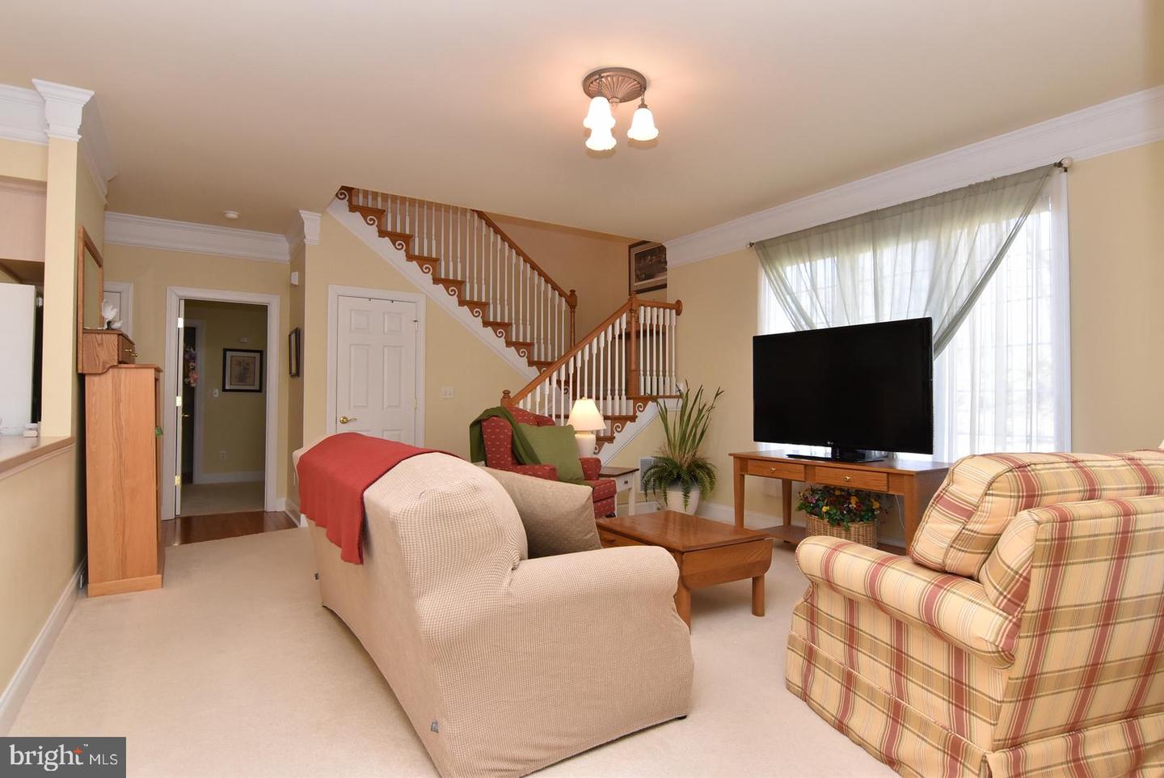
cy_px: 389
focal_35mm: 18
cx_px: 582
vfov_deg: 67.5
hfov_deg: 90.0
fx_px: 582
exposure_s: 1/80
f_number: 8
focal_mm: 12
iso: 800
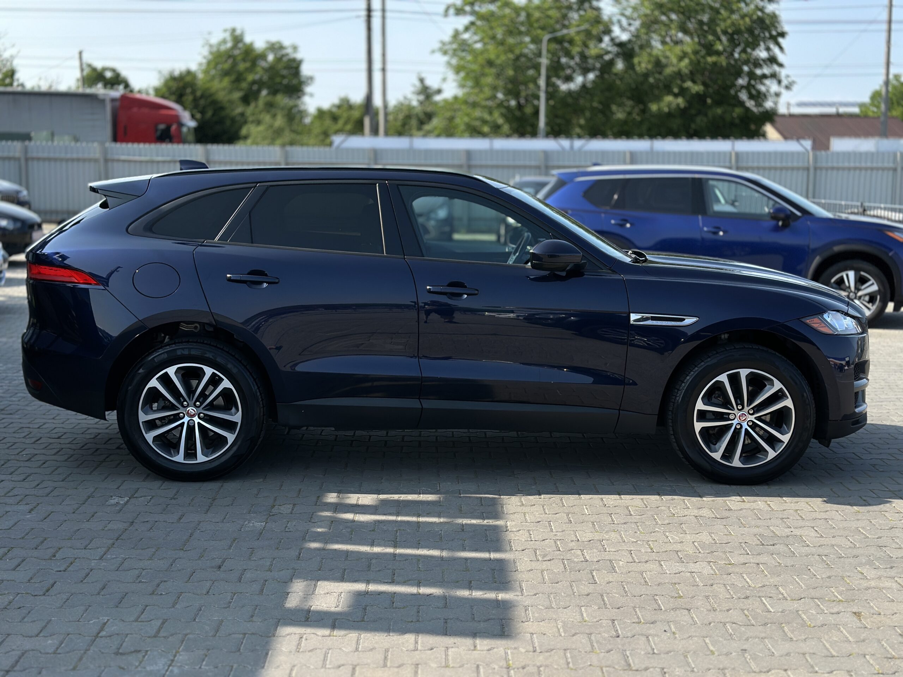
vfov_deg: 30.3
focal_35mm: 48
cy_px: 338
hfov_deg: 39.7
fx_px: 1252
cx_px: 452
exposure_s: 1/3155
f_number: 1.78
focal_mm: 6.86
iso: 80
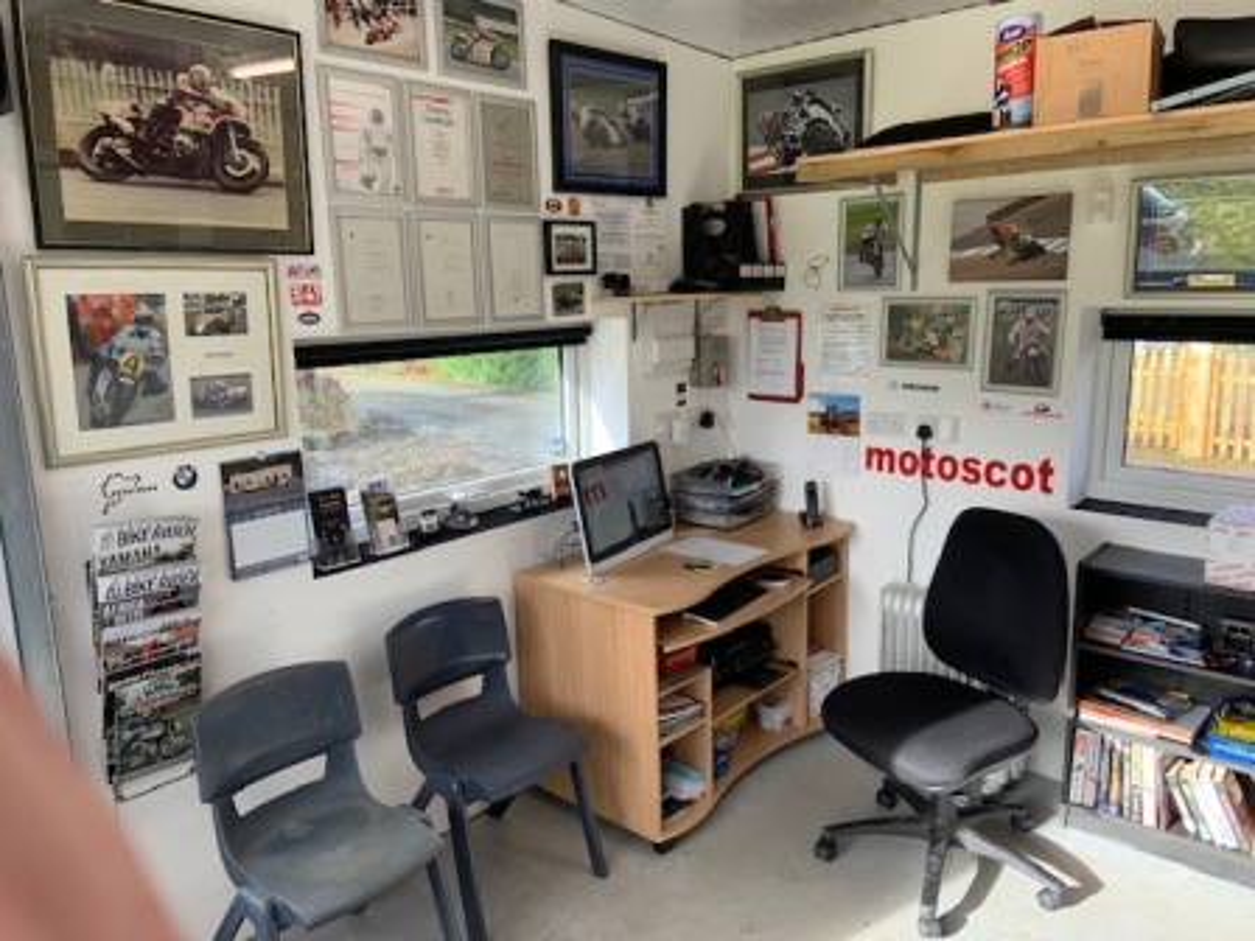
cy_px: 470
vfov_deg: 53.1
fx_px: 943
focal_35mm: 26
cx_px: 628
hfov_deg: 67.3
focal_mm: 4.25
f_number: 1.8
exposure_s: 1/100
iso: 25
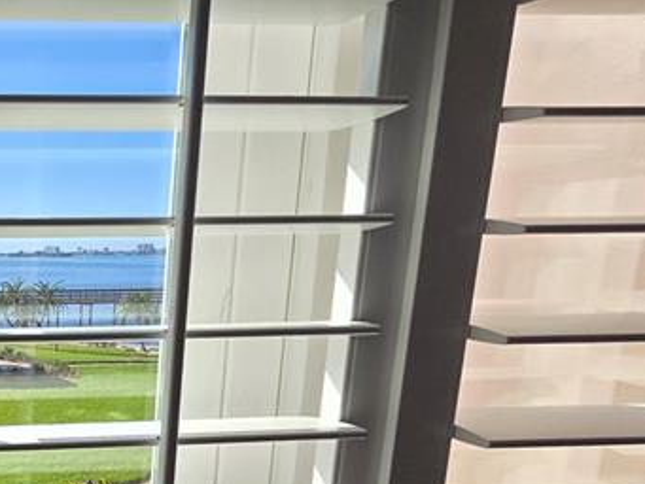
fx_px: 727
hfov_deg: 36.7
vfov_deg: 35.1
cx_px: -129
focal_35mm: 39
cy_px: 420
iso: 80
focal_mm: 2.2
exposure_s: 1/2000
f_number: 2.2
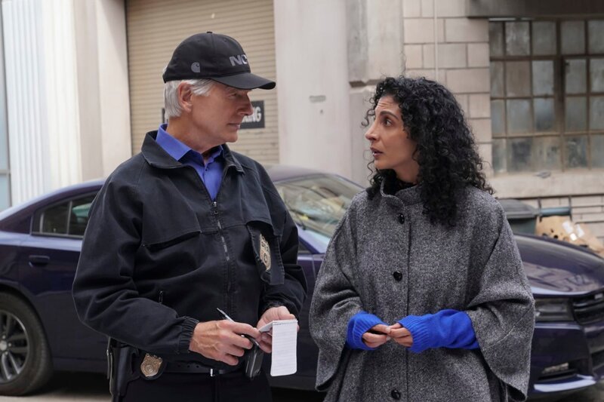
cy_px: 201
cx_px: 302
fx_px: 1409
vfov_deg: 16.3
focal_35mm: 84
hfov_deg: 24.2
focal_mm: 56
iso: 800
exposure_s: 1/200
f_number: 8
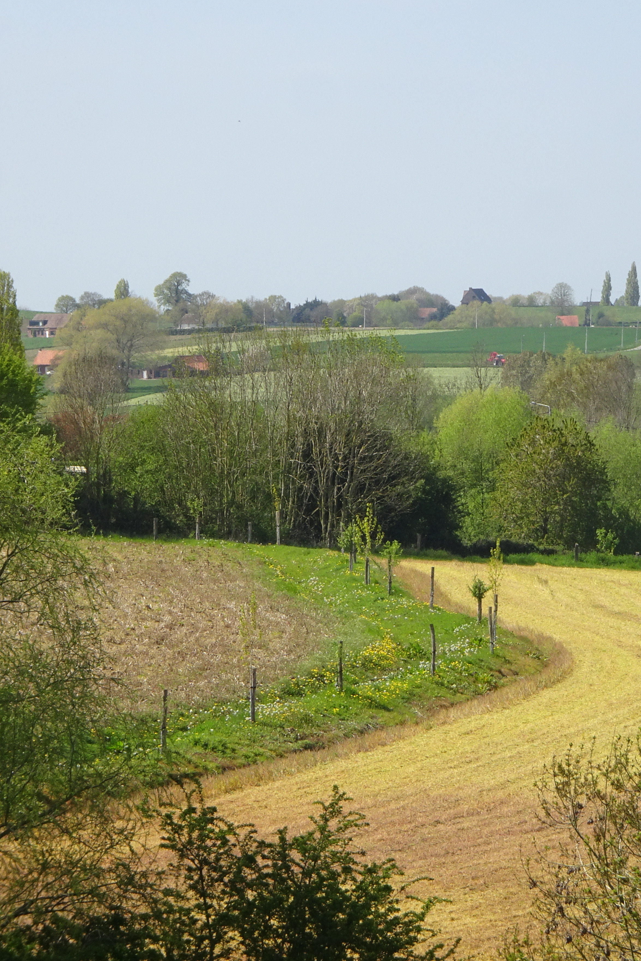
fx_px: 6275
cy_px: 491
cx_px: 379
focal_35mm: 235
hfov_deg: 5.8
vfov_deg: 8.8
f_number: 5.6
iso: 80
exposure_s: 1/320
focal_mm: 27.93
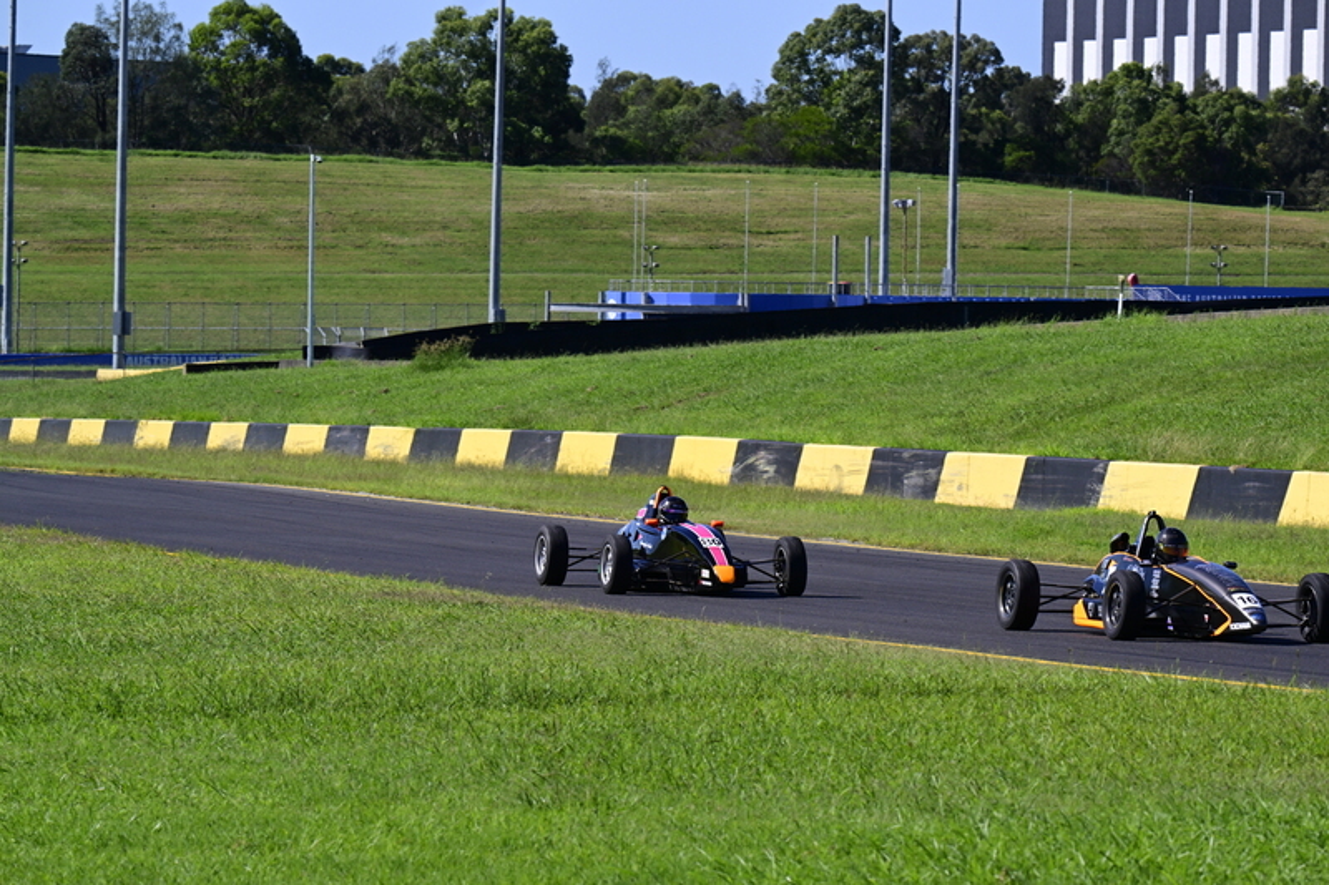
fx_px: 8119
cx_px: 664
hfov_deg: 9.4
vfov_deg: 6.2
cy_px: 442
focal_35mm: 220
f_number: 11
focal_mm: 220
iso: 400
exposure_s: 1/640
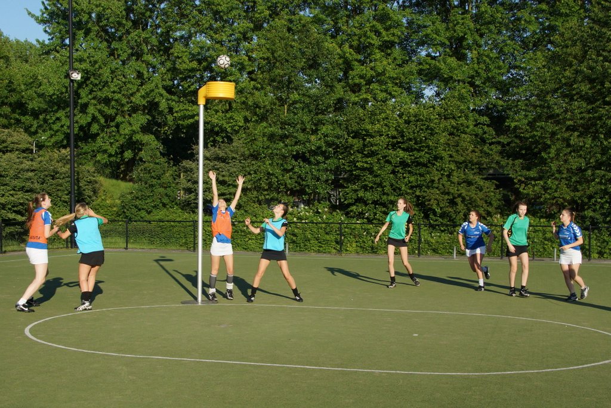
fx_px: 611
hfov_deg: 53.1
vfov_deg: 36.9
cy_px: 204
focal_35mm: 36
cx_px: 306
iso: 320
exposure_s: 1/640
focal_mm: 24
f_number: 8
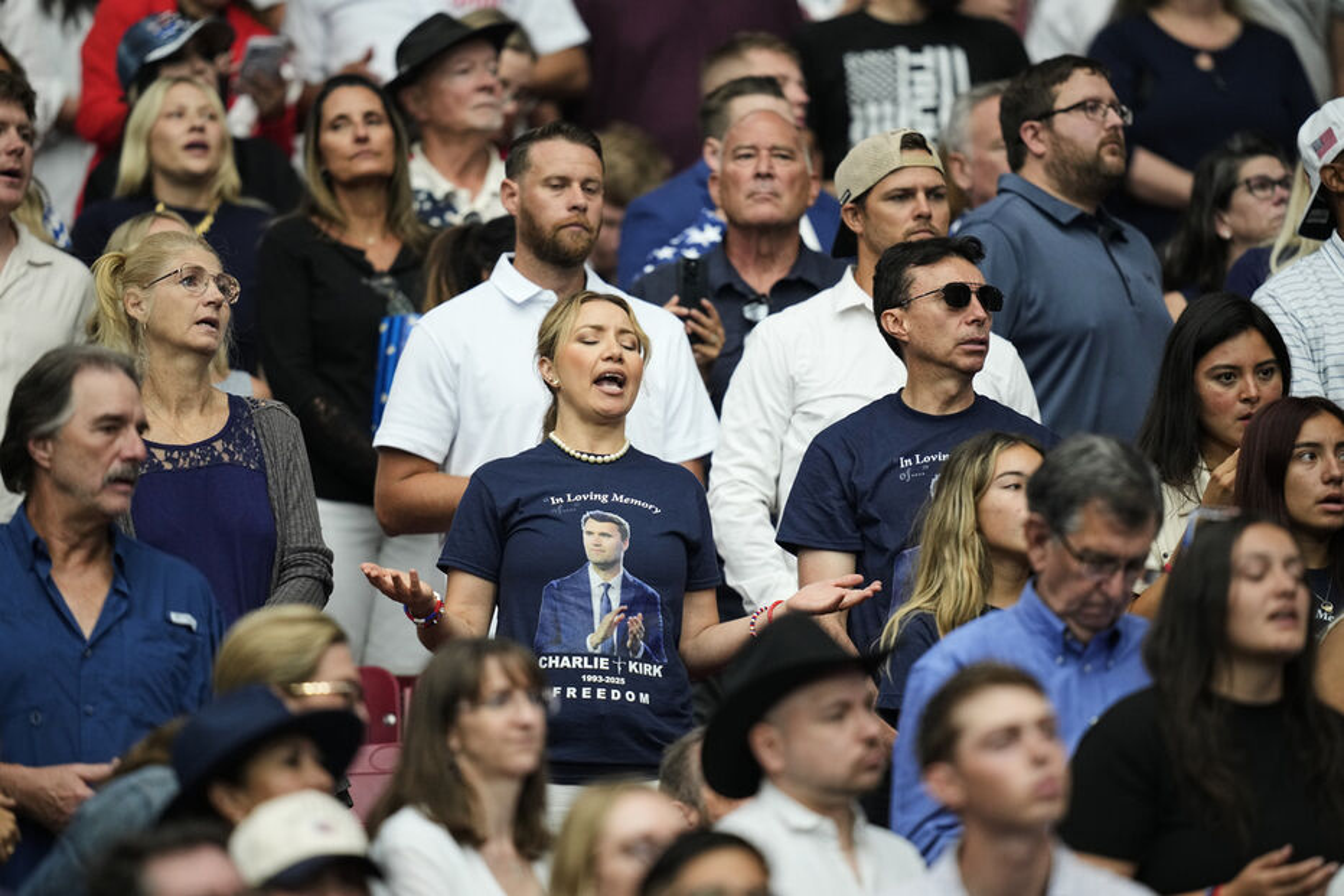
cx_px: 672
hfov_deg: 5.2
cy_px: 448
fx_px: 14930
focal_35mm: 400
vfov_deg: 3.4
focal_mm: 400
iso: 2000
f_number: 2.8
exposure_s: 1/500
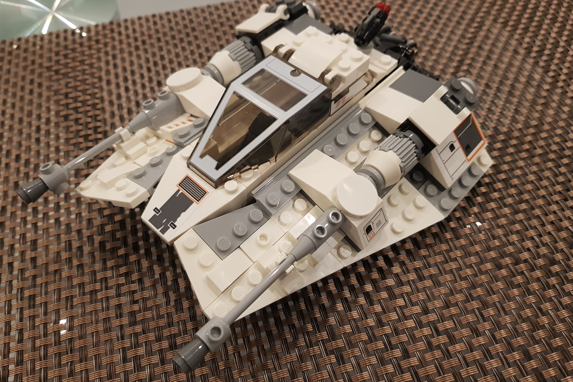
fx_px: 446
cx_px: 287
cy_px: 198
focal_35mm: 28
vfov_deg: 46.4
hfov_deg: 65.5
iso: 250
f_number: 1.7
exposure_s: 1/33
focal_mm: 4.2
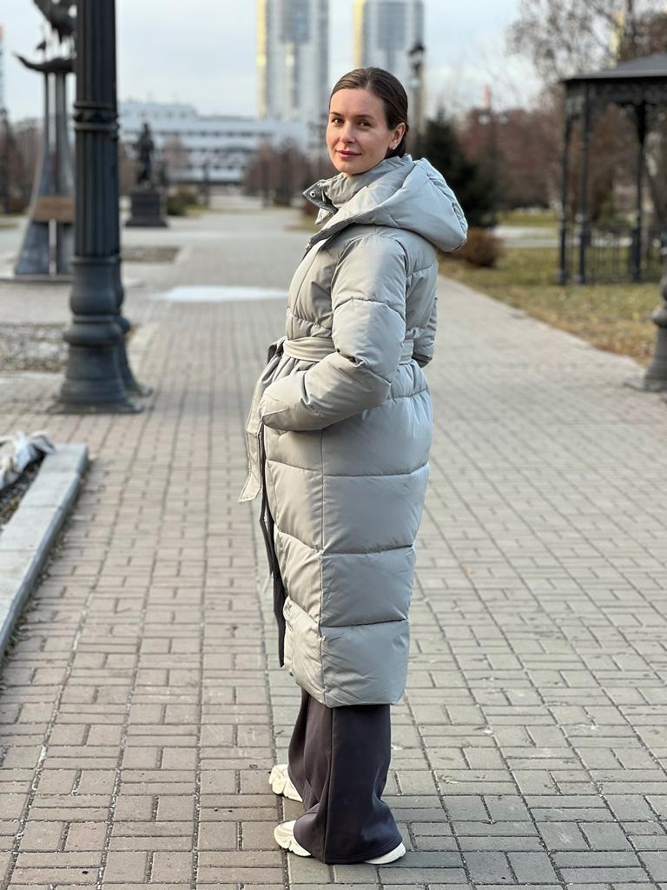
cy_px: 445
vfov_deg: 25.3
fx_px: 1978
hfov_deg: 19.1
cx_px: 334
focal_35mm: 77
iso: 64
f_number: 2.8
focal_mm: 9
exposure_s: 1/121
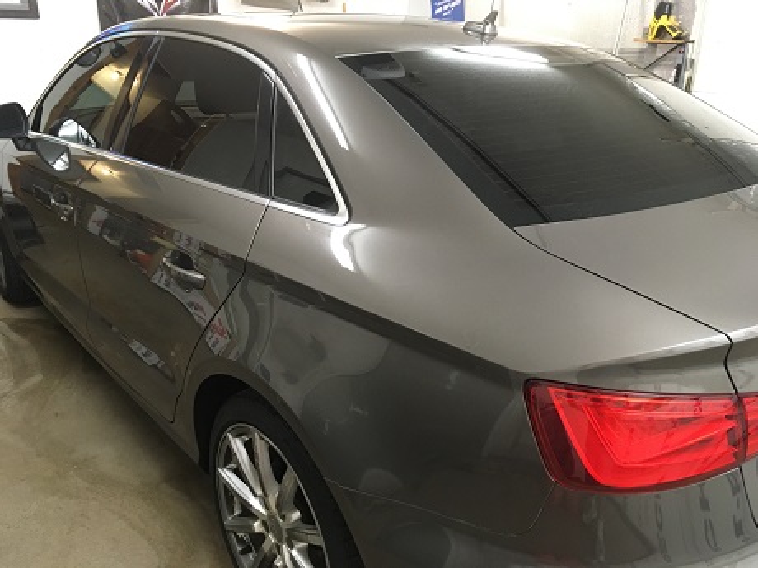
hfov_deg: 61.7
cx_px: 379
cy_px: 284
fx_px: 635
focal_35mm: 29
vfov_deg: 48.2
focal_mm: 4.15
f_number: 2.2
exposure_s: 1/30
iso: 160
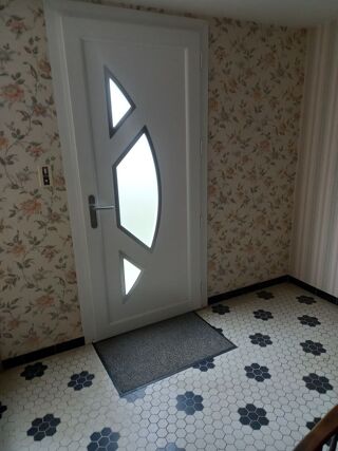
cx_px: 169
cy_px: 226
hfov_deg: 54.9
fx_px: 326
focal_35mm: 25
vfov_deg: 69.4
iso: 200
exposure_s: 1/25
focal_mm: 4.6
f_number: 2
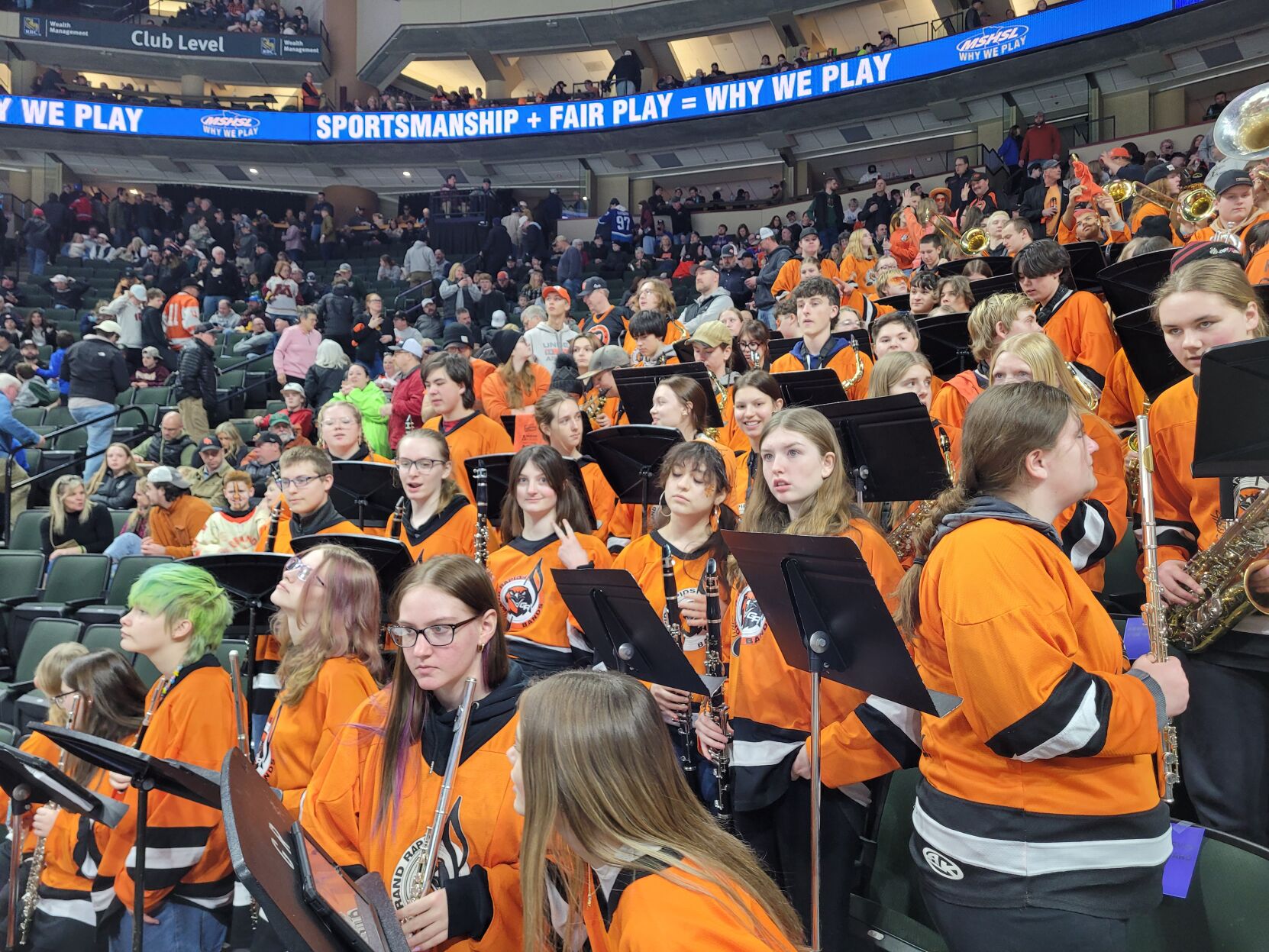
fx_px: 953
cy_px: 476
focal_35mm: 26
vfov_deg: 53.1
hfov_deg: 67.3
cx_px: 634
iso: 160
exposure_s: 1/120
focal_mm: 5.4
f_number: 1.8
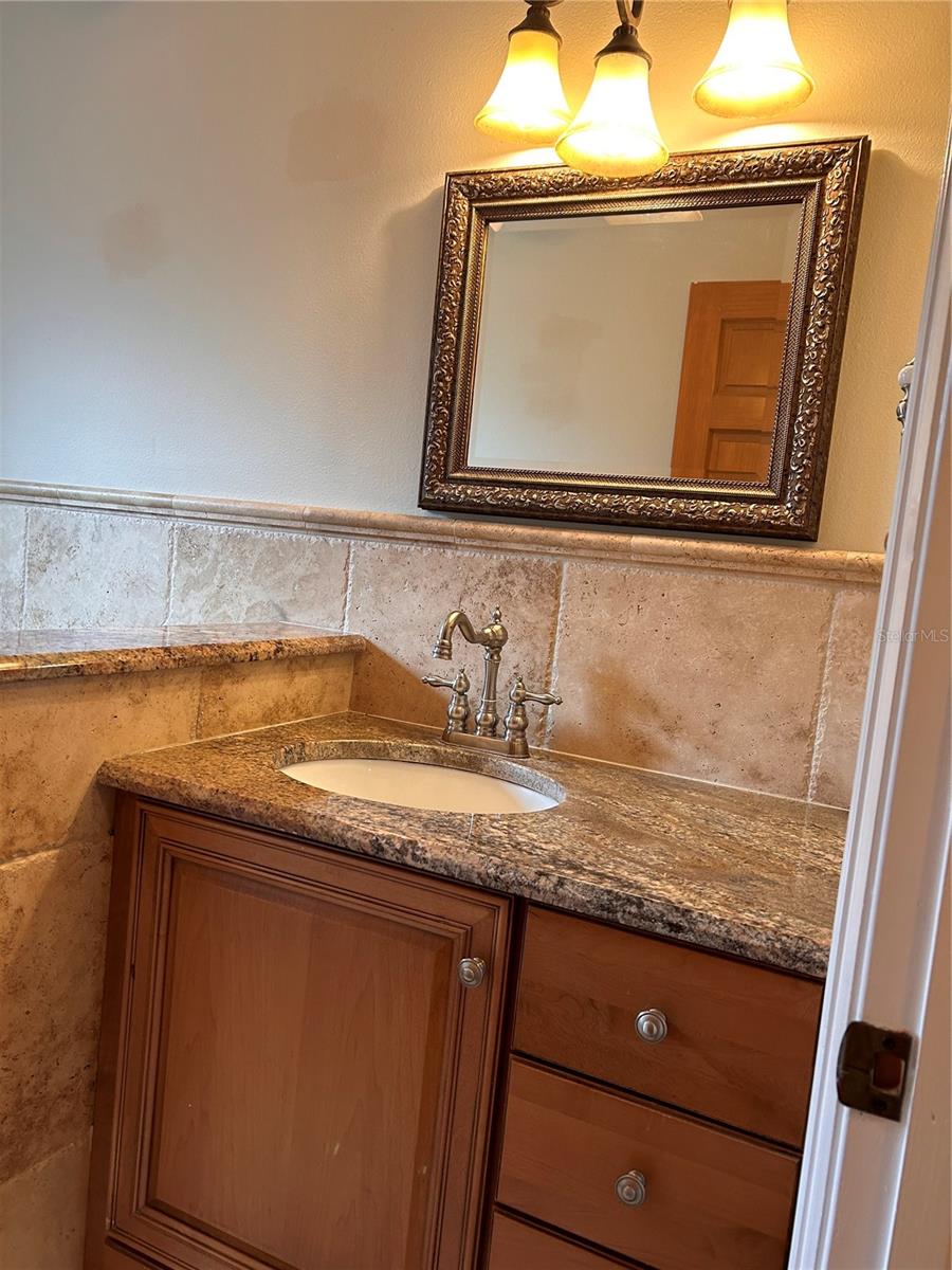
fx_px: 953
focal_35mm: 26
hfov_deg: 53.1
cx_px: 476
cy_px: 635
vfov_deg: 67.3
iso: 125
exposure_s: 1/120
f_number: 1.5
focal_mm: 5.7
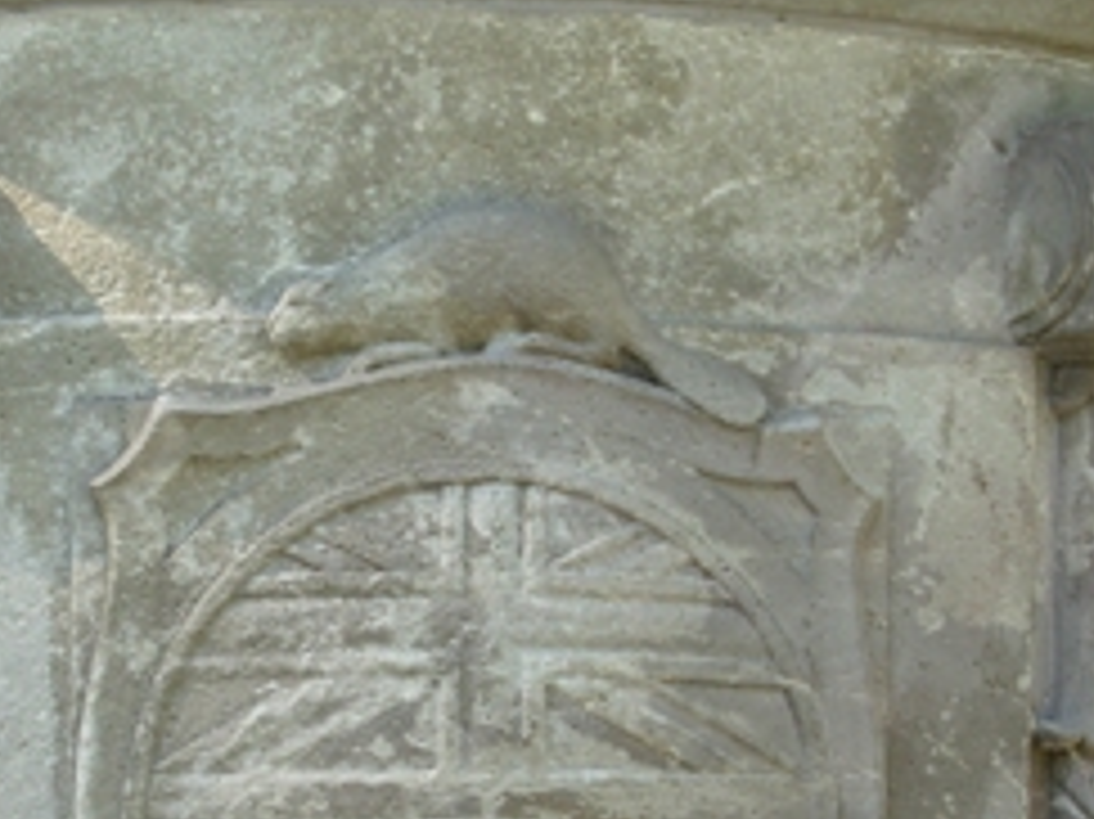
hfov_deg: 13.1
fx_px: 4738
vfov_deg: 9.8
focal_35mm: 150
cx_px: 333
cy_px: 711
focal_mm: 12.5
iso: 50
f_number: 3.6
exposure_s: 1/60.4
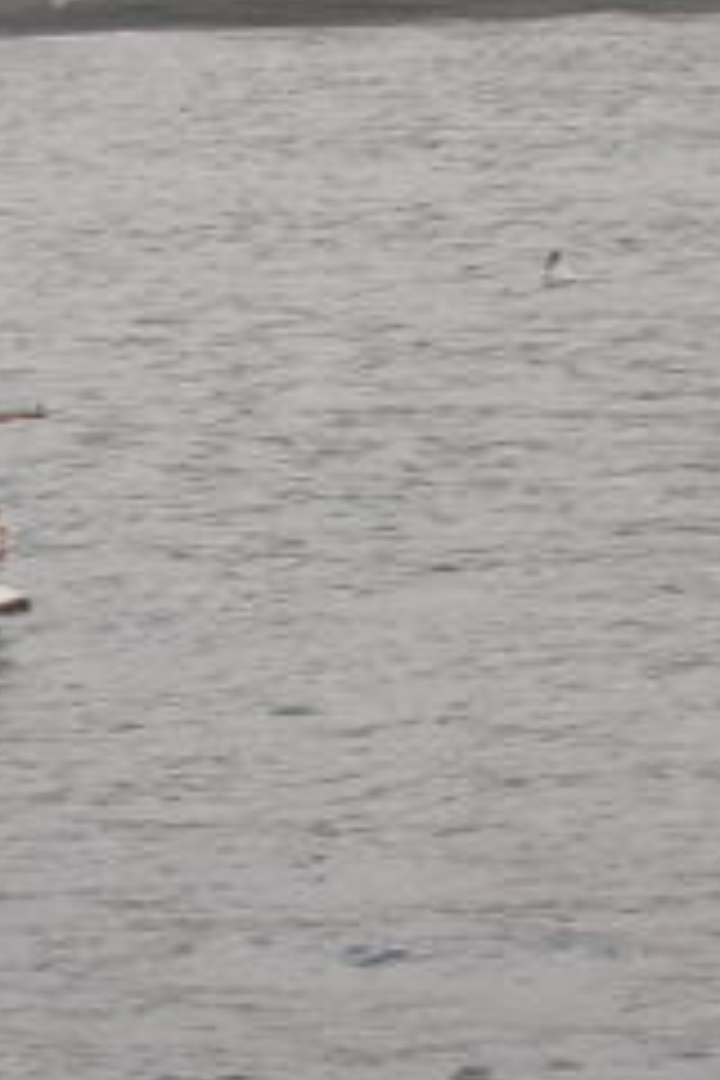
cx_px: 36
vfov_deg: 5.8
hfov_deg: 3.9
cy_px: 196
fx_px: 10589
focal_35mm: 353
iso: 50
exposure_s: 1/38
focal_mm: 17.1
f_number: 8.2
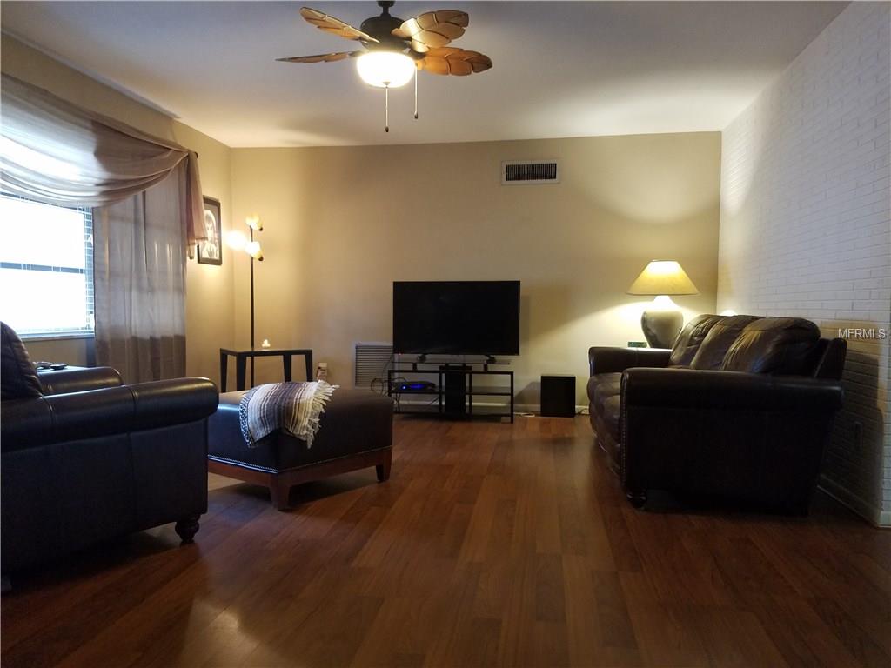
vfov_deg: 53.1
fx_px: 669
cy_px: 334
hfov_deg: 67.3
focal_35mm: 26
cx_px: 446
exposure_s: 1/17
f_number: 1.7
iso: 200
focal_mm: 4.2
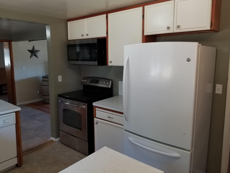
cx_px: 115
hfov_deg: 67.3
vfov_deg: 53.1
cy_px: 86
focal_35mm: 26
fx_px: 173
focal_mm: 4.25
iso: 100
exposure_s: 1/60
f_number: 1.7
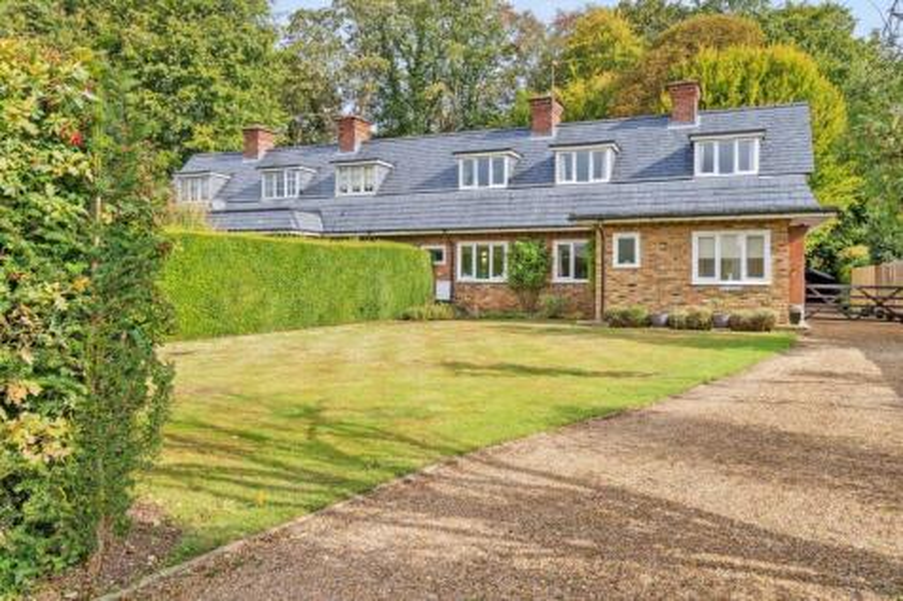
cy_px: 300
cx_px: 452
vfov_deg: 49.5
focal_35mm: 26
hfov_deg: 69.4
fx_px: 652
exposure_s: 1/1000
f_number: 5.6
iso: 500
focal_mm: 26
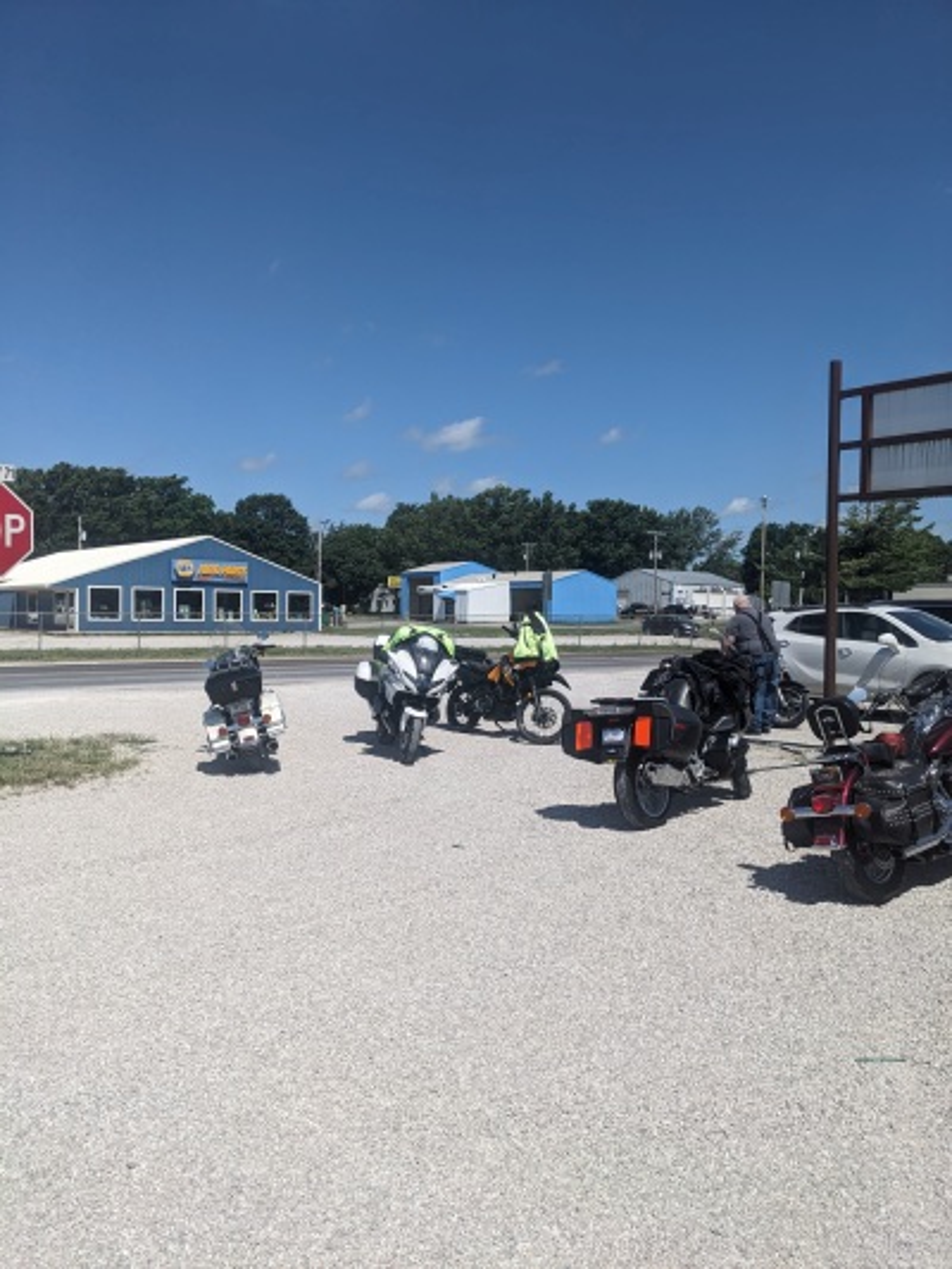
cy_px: 634
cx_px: 476
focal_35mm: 27
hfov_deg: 51.4
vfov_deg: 65.3
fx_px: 990
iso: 61
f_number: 1.73
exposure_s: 1/4673
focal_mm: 4.38
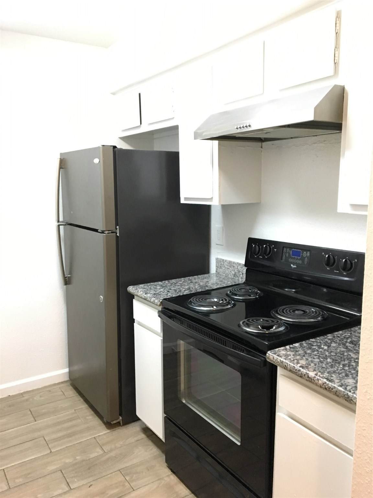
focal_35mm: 29
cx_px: 186
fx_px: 417
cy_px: 249
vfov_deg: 61.7
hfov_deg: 48.2
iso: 200
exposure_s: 1/24
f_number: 2.2
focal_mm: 4.15
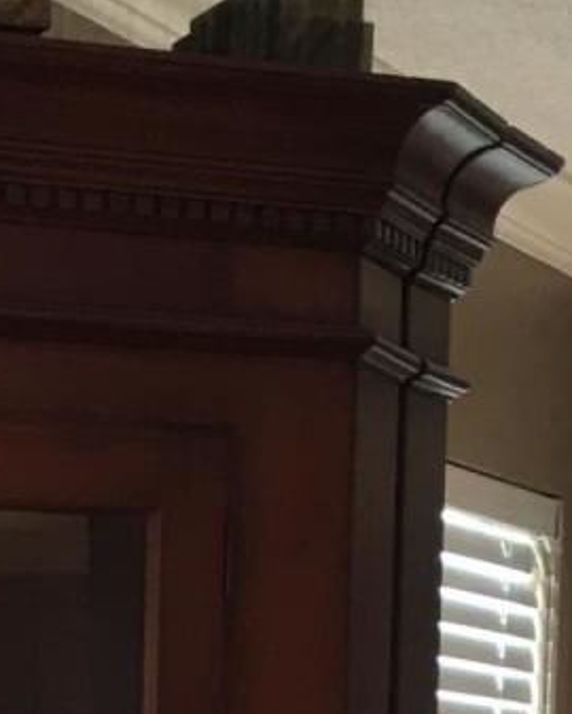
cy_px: 1574
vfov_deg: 10.3
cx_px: -97
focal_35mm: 168
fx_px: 3552
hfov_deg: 9.1
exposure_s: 1/15
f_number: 2.2
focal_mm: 4.15
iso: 25
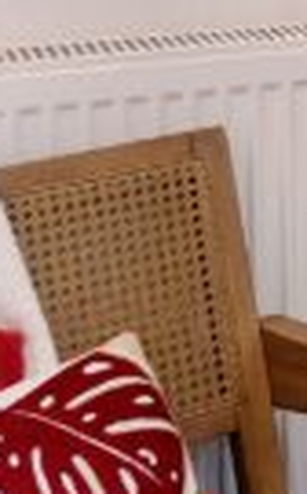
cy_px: -134
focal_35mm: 116
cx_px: 855
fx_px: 1558
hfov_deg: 9.4
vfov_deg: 17.0
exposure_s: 1/60
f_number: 4
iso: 640
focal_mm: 10
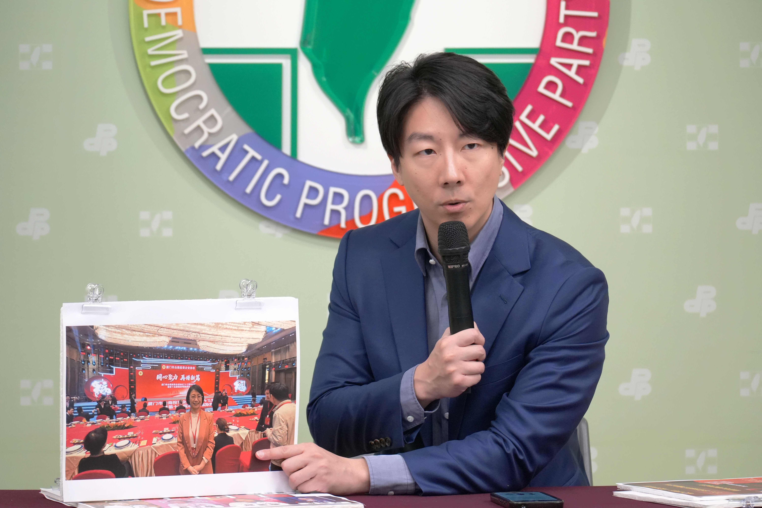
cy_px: 254
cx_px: 381
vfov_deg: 6.0
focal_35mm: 230
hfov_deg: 9.0
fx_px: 4857
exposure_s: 1/160
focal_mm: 153
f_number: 5.6
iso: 3200
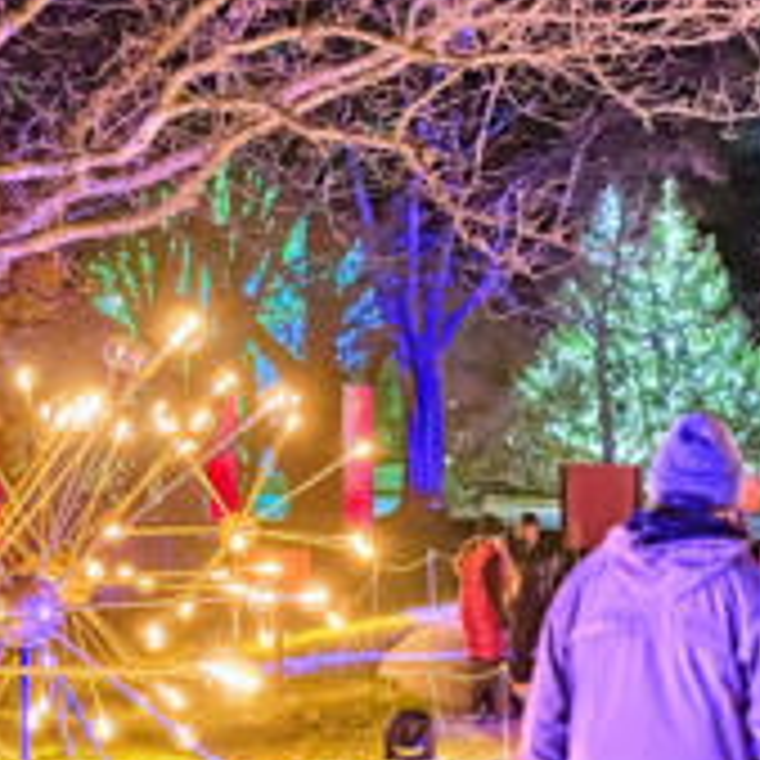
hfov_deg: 5.4
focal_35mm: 317
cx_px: 1480
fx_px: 7874
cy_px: 342
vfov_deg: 5.5
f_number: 4
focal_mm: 70
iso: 3200
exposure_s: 1/40
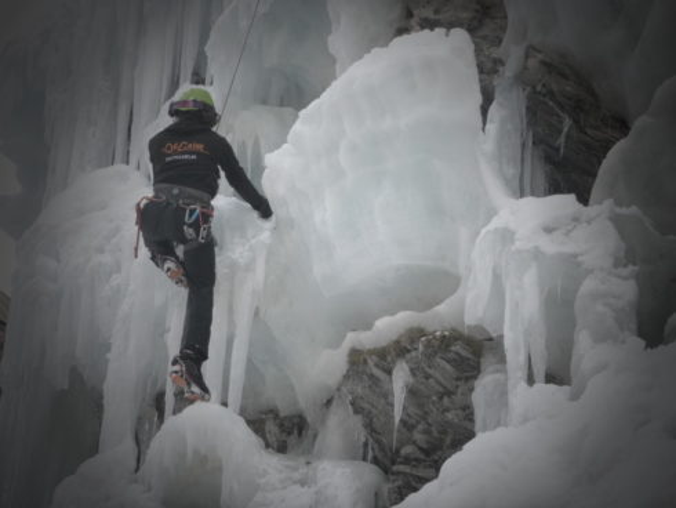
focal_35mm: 93
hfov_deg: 21.1
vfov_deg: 15.9
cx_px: 338
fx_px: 1817
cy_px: 254
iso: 160
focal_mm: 16.8
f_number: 4
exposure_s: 1/160
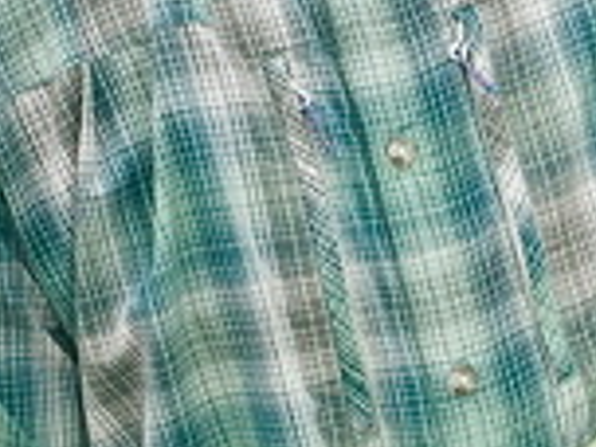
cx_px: 729
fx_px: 3375
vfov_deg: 7.6
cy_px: 302
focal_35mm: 196
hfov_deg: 9.9
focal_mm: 4.15
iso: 25
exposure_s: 1/720
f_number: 2.2
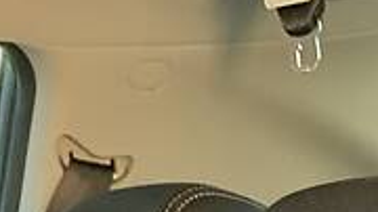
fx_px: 1262
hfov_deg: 16.0
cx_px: 517
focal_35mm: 126
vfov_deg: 8.3
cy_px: 617
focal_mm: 4.2
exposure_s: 1/47
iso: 400
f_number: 1.8
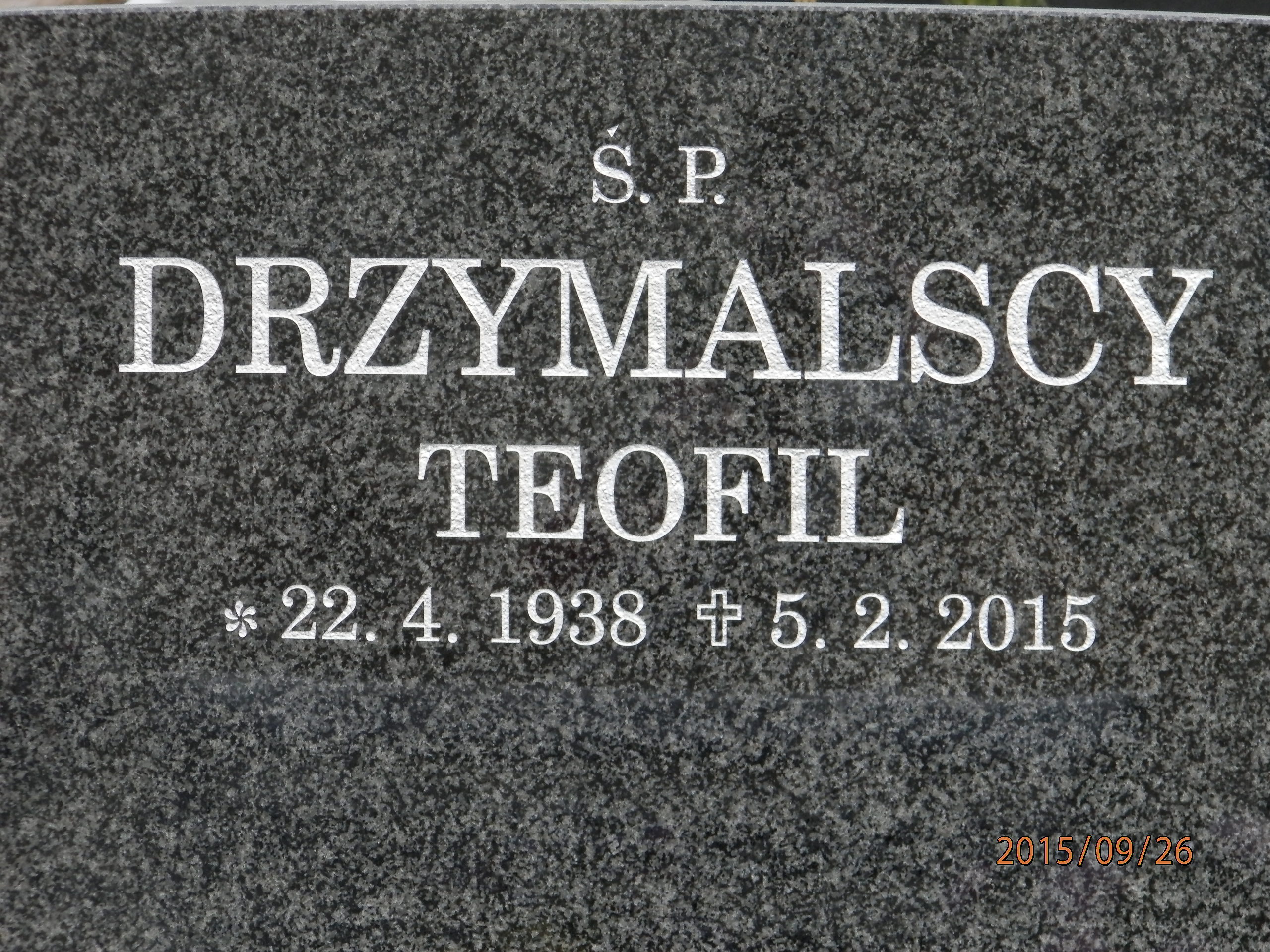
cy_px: 476
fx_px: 8218
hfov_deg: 8.8
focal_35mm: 224
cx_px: 635
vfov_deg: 6.6
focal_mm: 40
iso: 200
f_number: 5.4
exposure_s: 1/80
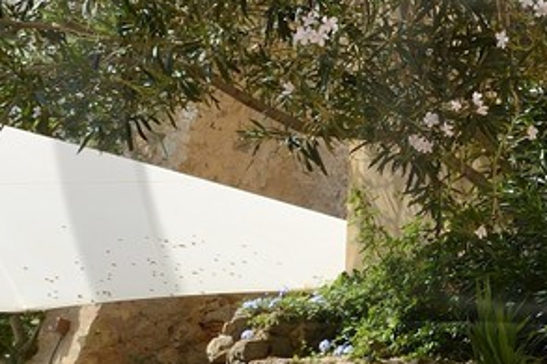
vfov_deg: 10.4
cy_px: 19
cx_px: 805
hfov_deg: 14.6
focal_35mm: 131
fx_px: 1989
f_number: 11
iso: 200
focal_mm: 24
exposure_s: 1/200
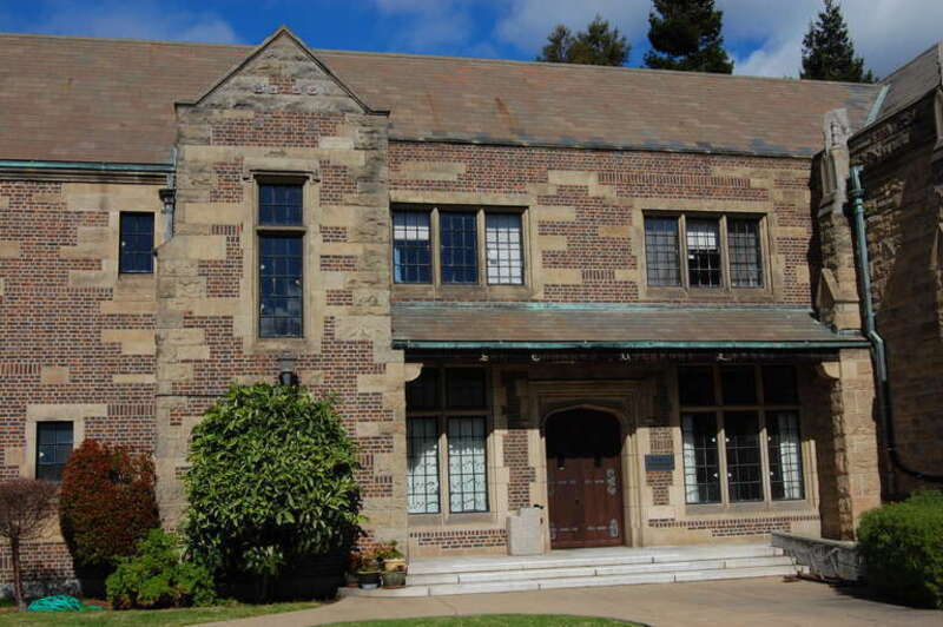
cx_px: 472
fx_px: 1099
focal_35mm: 42
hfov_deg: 46.4
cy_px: 314
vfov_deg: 31.8
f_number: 16
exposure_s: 1/200
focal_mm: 28
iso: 200
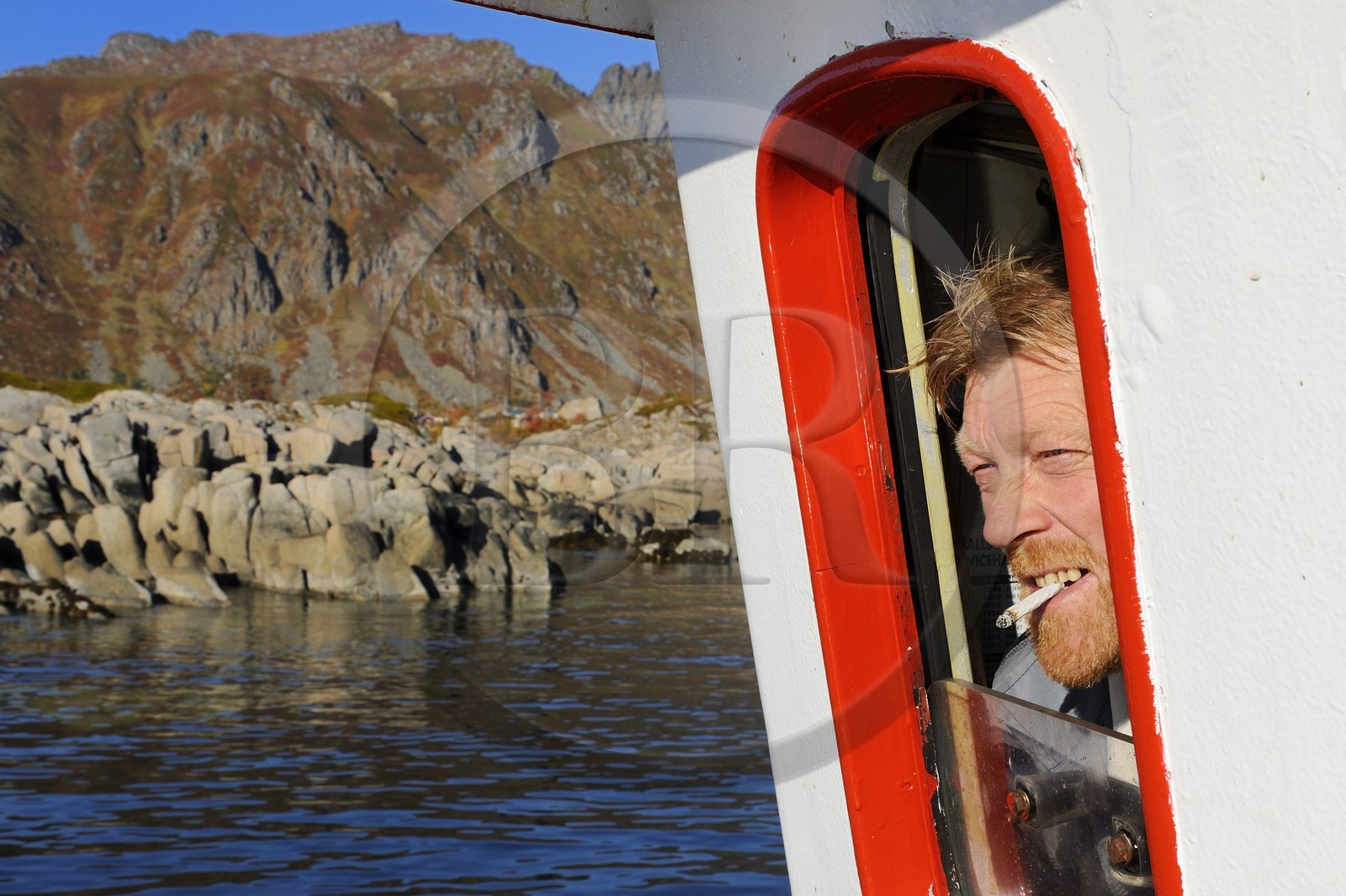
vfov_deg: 28.1
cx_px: 673
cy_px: 448
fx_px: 1794
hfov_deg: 41.1
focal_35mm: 48
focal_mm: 48
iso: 200
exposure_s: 1/160
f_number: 16
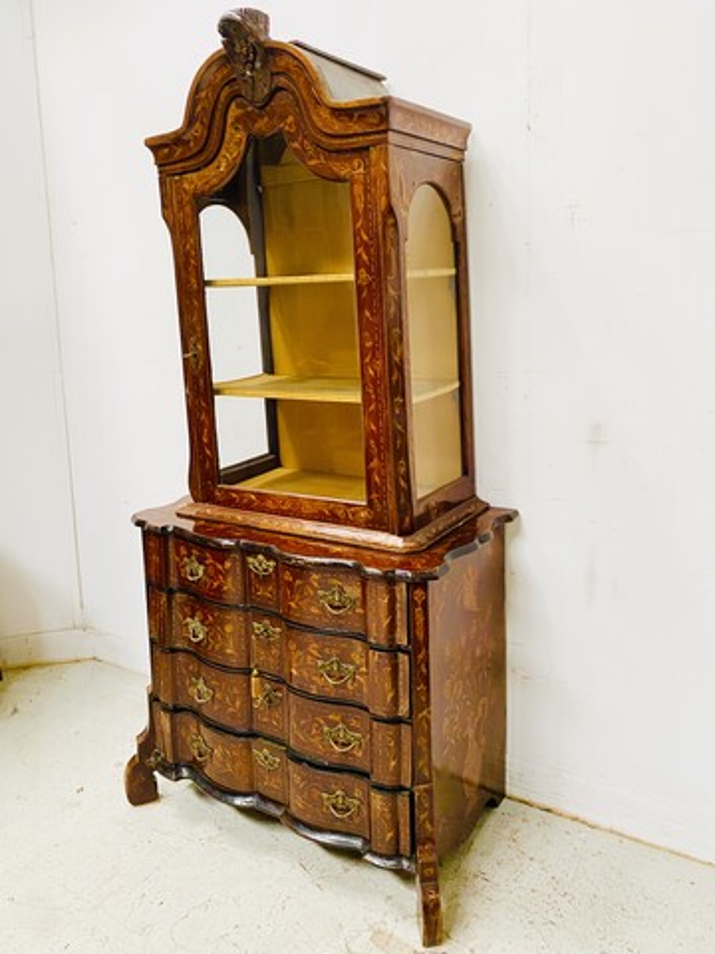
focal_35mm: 26
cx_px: 358
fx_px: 716
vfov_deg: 67.3
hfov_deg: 53.1
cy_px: 477
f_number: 1.8
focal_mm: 4.25
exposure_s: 1/75
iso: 125
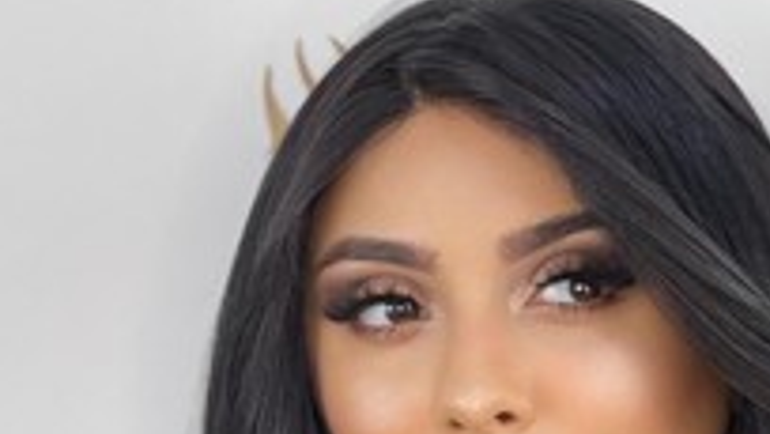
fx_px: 4188
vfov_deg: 5.8
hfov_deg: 10.5
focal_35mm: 205
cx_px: 479
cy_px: 834
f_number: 2.2
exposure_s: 1/100
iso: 125
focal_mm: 7.5
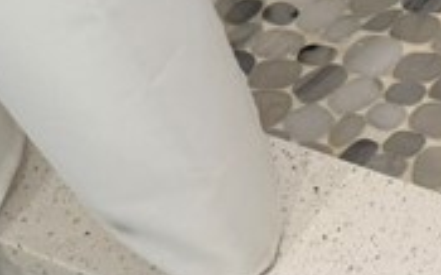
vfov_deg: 8.3
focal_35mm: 149
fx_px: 1789
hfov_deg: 11.7
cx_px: 1033
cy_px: -318
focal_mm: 6.76
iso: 160
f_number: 1.78
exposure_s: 1/120
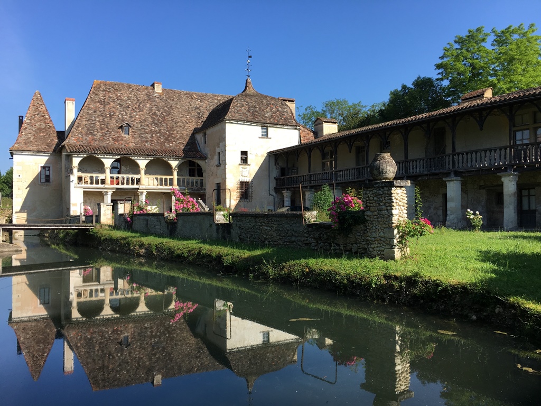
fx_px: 453
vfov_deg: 48.2
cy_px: 203
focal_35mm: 29
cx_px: 270
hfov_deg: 61.7
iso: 25
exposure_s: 1/884
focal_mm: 4.15
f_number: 2.2
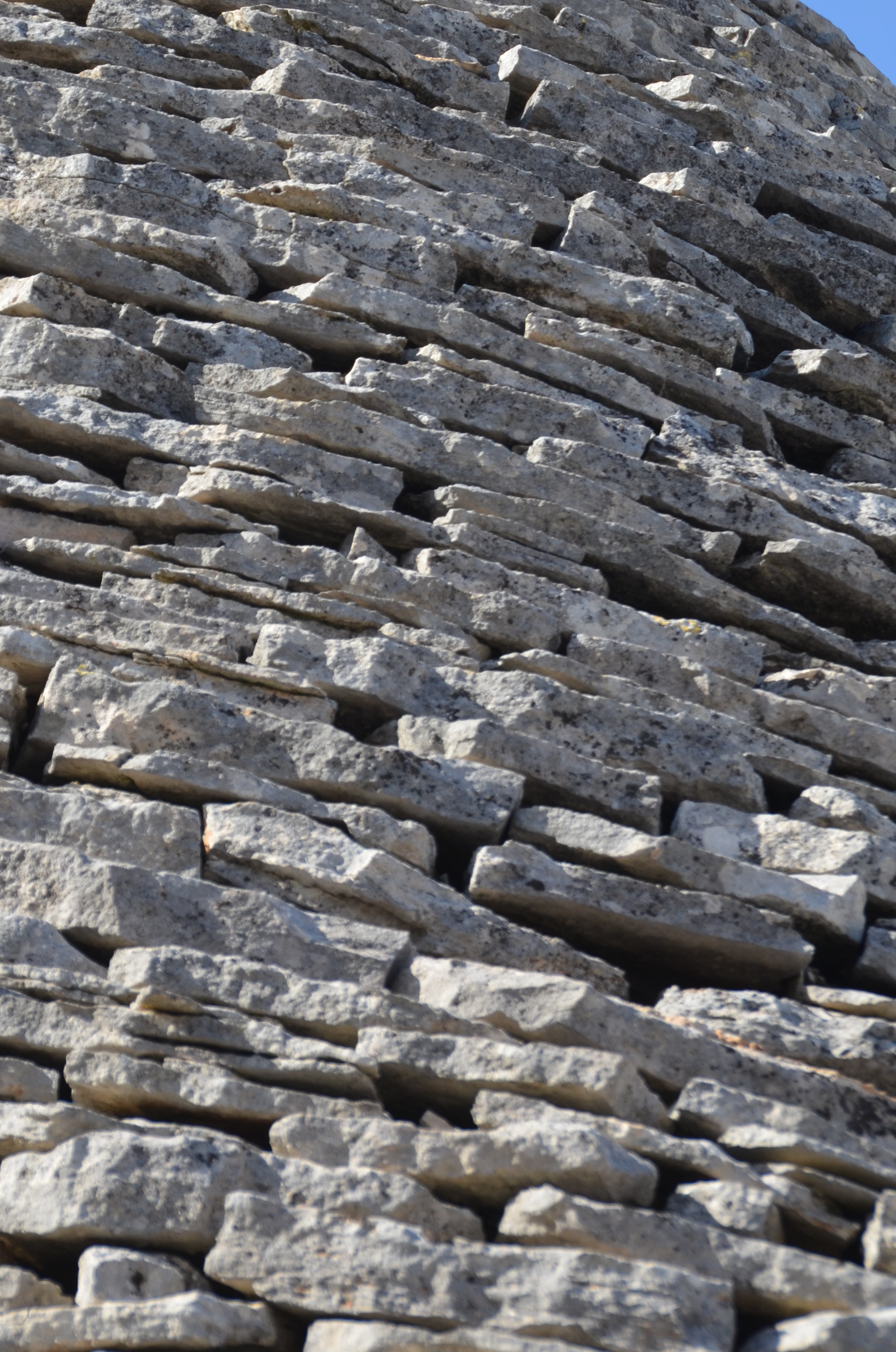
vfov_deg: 10.4
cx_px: 205
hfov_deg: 6.9
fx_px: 7424
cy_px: 450
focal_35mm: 198
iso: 200
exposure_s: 1/640
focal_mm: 78
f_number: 6.3
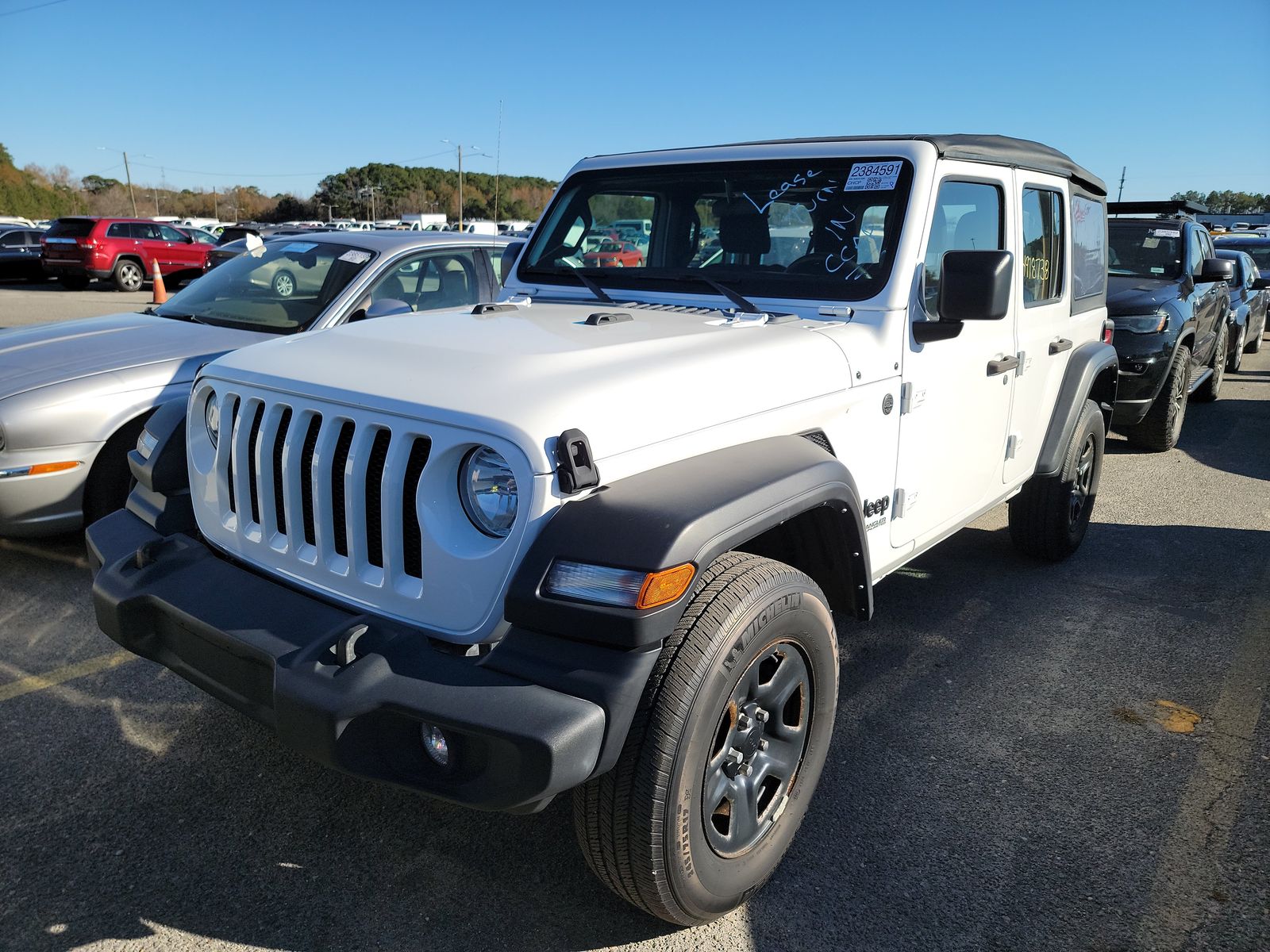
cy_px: 476
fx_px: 881
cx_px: 635
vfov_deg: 56.8
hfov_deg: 71.6
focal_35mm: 24
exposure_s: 1/877
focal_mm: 6.7
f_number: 1.8
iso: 50
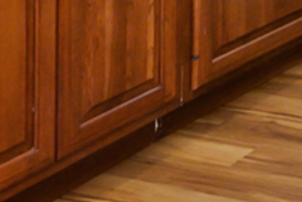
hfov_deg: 14.4
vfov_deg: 9.6
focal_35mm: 120
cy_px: -338
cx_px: 586
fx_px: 1007
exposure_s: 1/60
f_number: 8
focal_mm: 10
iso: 320
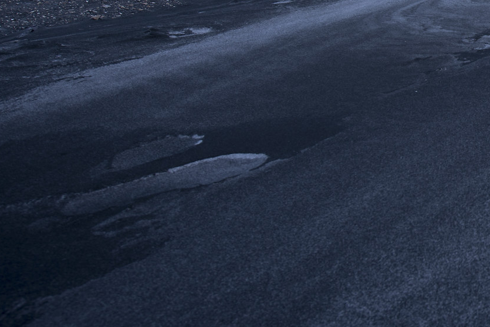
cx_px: 626
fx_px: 626
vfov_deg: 26.7
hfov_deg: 32.8
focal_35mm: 46
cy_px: -42
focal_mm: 16
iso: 100
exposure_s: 1/1.67
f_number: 7.1
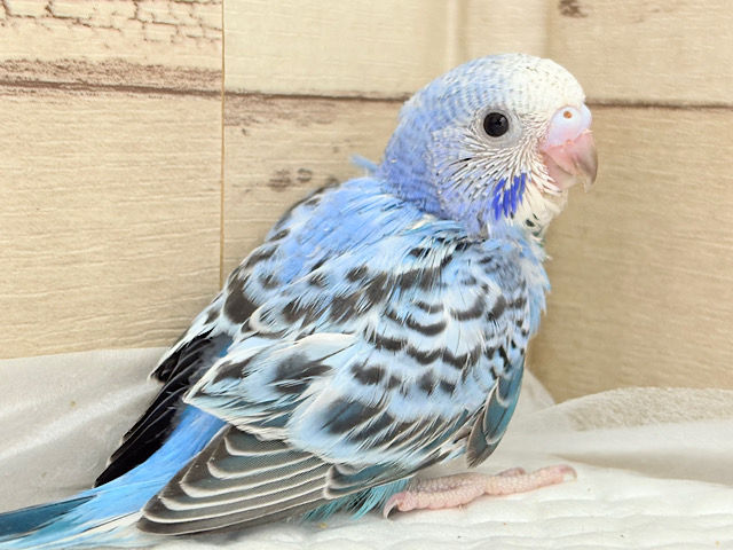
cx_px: 366
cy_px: 275
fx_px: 1101
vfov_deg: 28.0
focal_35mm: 52
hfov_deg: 36.8
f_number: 1.6
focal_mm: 5.96
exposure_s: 1/100
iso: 125
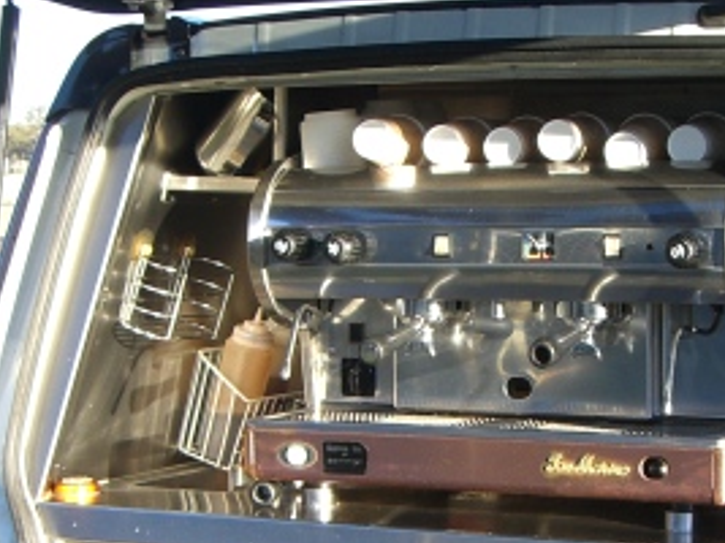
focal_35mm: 91
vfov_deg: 16.1
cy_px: 470
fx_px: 1905
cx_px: 529
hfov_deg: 21.4
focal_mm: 6.2
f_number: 2.7
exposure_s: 1/200
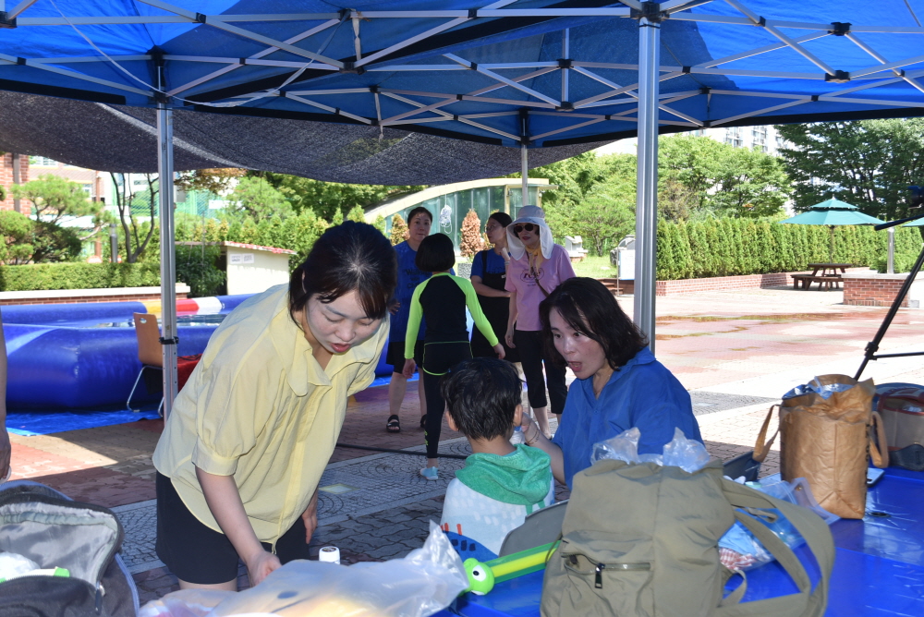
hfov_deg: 47.9
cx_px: 462
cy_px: 308
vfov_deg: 33.1
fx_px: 1040
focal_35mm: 40
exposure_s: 1/125
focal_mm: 27
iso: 100
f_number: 5.6
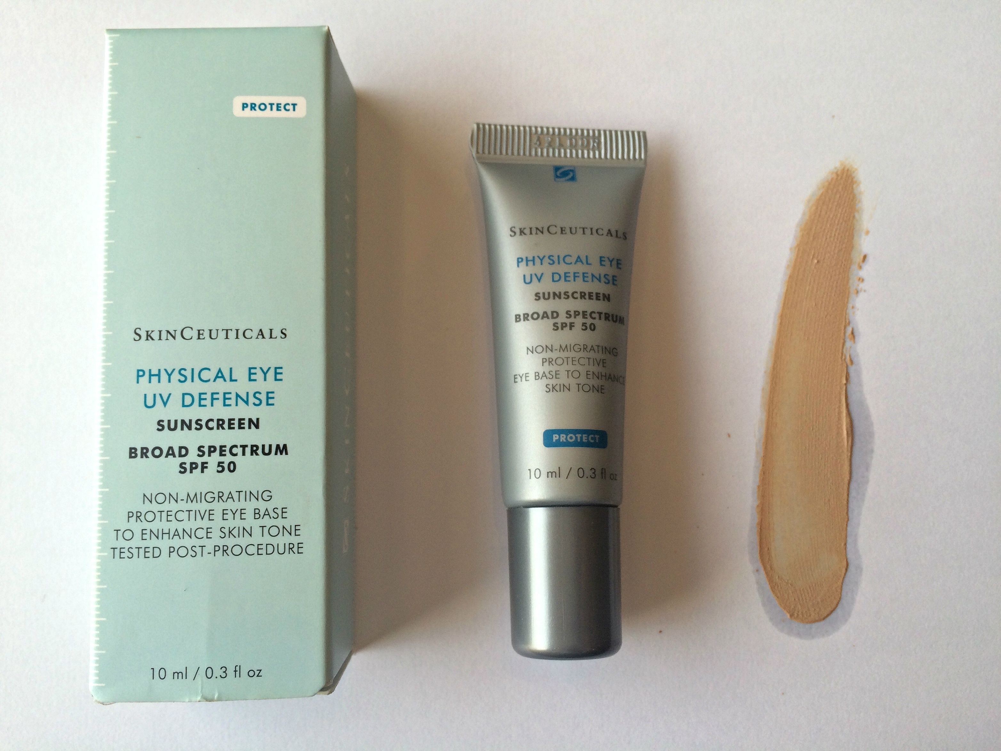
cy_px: 376
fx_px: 839
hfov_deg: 61.7
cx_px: 500
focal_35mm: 29
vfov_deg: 48.2
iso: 50
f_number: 2.2
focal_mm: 4.15
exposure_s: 1/120
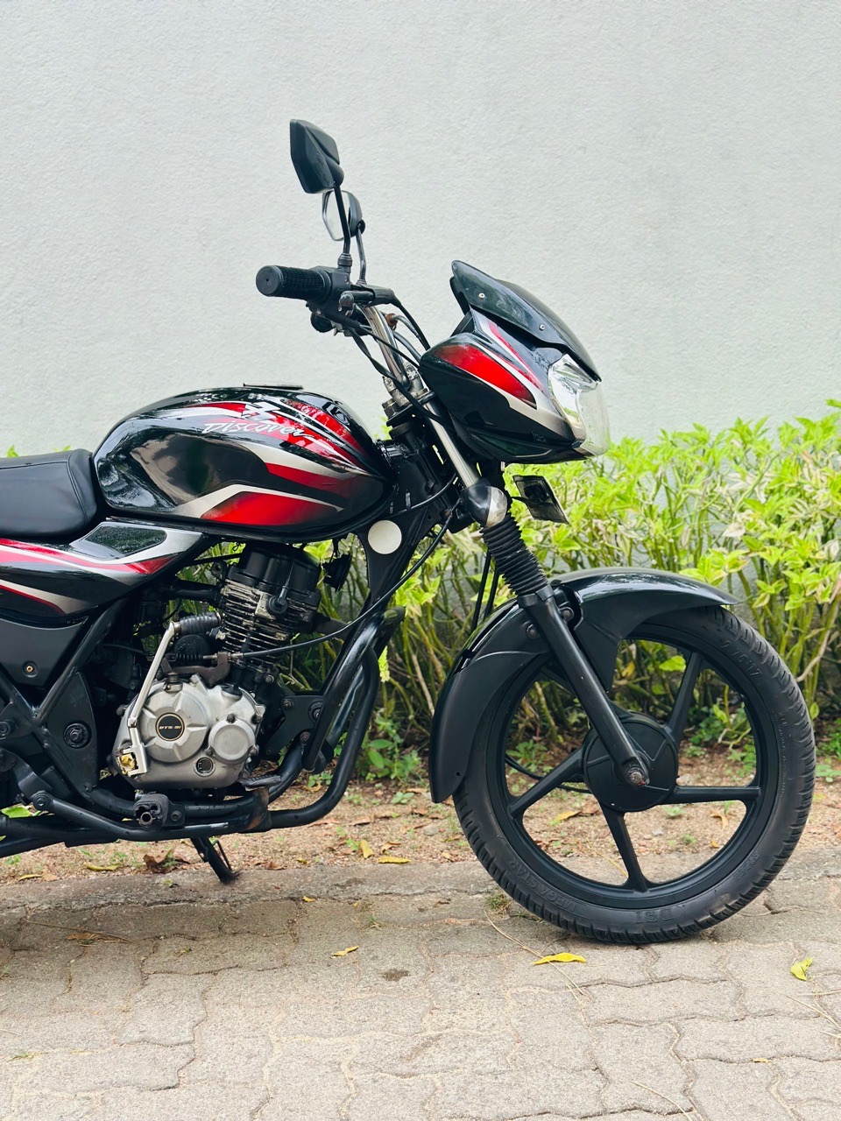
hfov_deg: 30.3
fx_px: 1555
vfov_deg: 39.7
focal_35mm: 48
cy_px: 560
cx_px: 420
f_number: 1.78
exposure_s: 1/740
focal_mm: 6.86
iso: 80
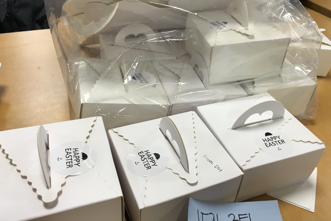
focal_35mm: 31
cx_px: 170
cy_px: 112
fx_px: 285
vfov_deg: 42.3
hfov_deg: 60.3
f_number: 2.2
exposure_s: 1/30
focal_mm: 4.15
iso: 50
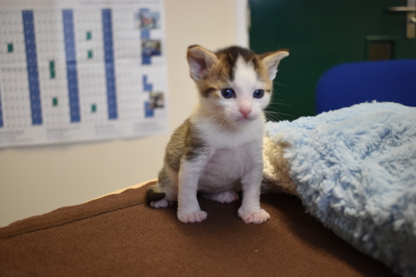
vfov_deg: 30.8
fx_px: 502
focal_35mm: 44
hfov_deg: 45.0
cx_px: 208
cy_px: 138
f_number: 4.2
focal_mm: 29
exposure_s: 1/80
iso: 400
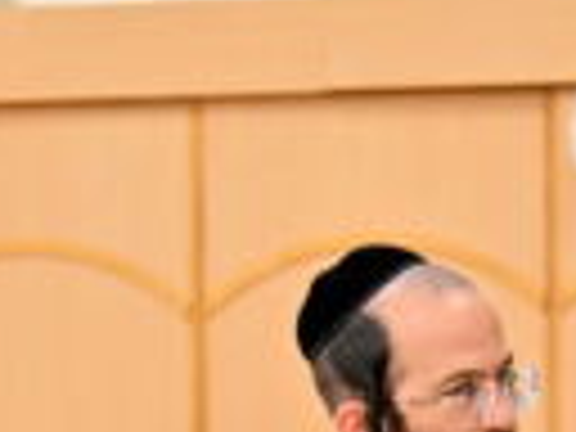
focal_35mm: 325
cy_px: 562
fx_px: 5408
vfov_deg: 4.6
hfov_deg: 6.1
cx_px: 621
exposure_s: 1/320
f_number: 4
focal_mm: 65
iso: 1250
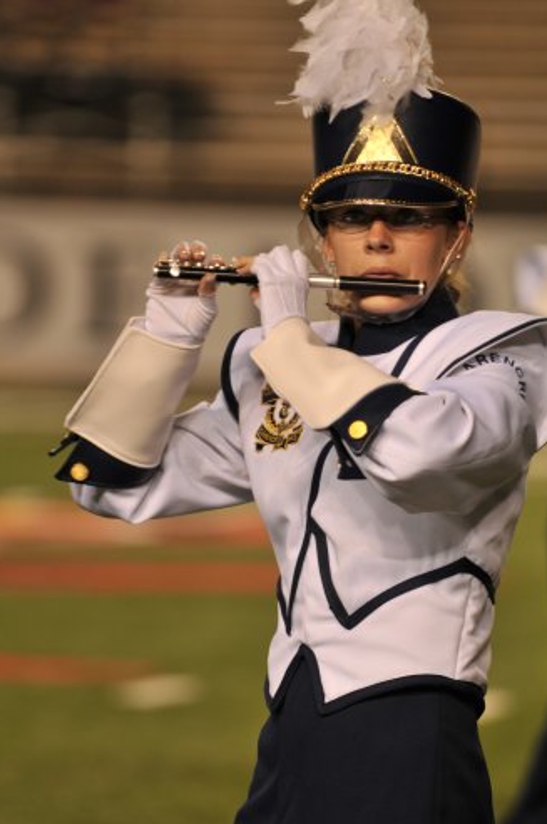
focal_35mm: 366
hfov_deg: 3.7
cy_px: 471
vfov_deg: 5.6
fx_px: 8359
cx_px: 245
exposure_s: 1/125
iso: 200
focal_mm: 200
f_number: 2.8
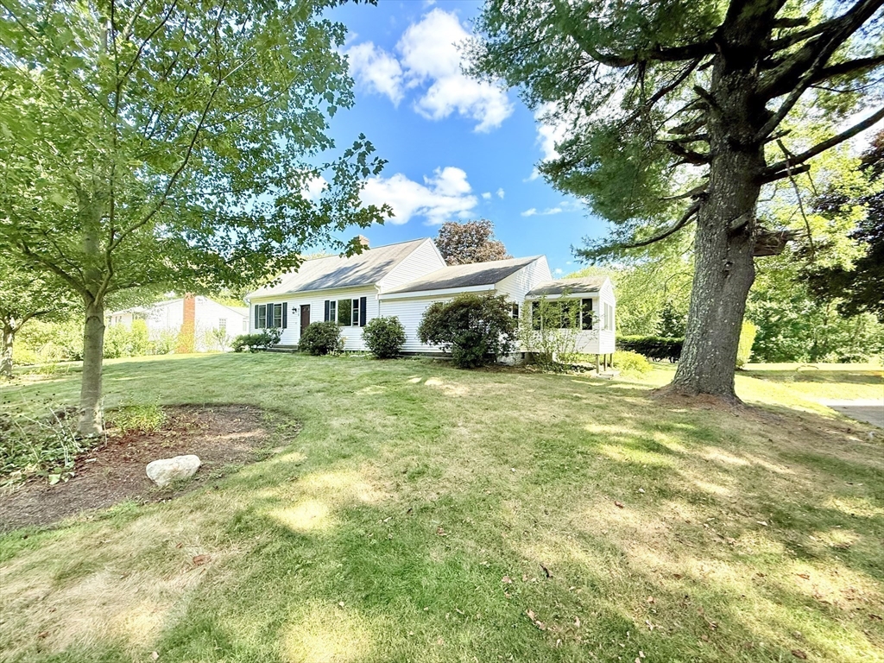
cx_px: 442
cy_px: 332
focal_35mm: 14
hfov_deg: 102.1
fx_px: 358
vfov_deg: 85.7
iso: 64
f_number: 2.2
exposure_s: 1/876
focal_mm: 2.22
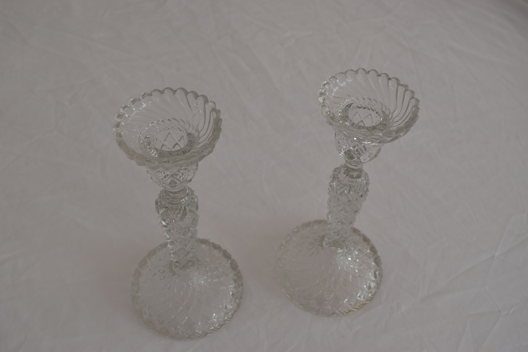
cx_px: 264
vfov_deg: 35.5
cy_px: 176
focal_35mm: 38
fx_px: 550
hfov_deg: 51.3
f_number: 5.6
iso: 200
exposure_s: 1/80
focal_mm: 25
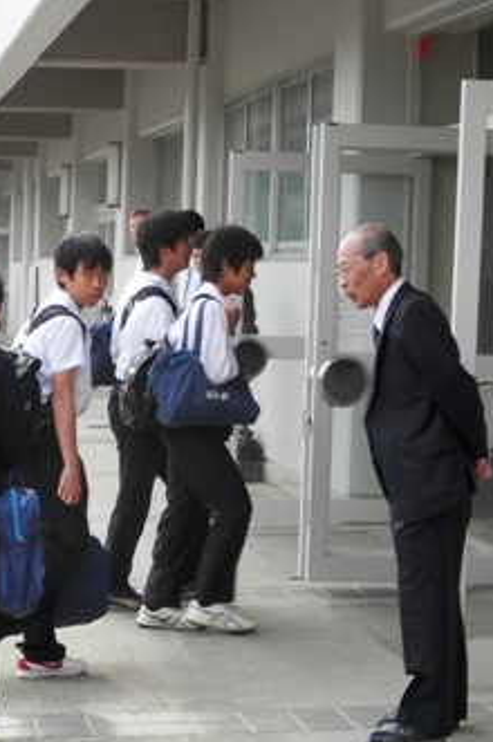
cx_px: 81
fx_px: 1914
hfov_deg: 14.6
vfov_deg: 21.9
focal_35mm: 93
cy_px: 374
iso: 80
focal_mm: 11.9
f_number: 4.4
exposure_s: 1/125
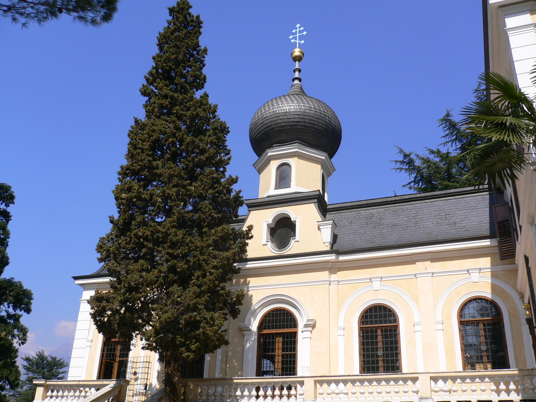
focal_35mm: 35
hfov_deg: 52.6
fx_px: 542
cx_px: 268
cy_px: 201
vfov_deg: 40.7
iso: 80
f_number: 5.6
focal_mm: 5.8
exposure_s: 1/400
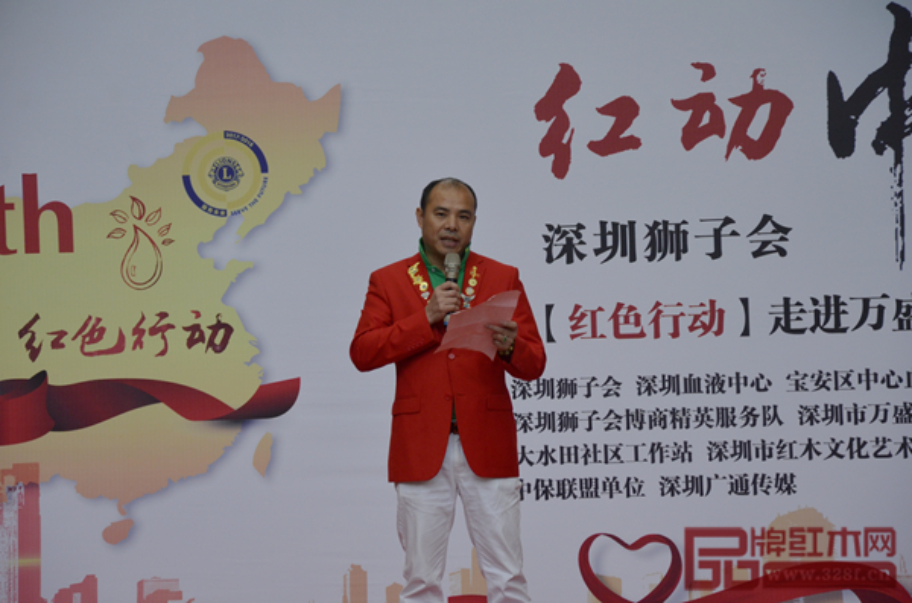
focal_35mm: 158
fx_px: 3981
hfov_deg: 13.1
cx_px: 456
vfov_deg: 8.7
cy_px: 302
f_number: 6.3
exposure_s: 1/640
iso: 800
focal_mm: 105
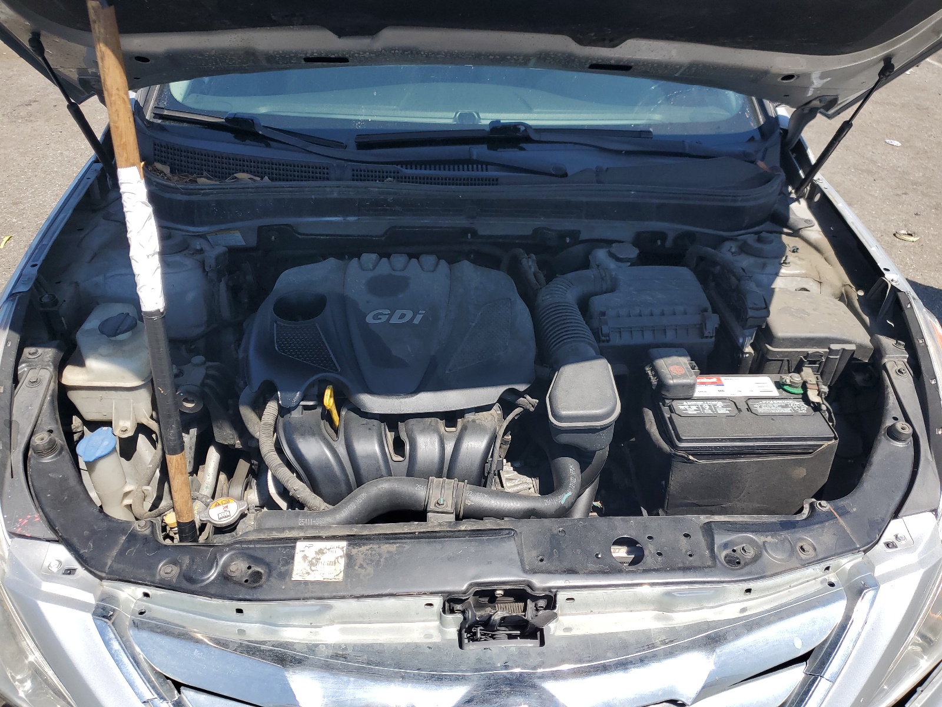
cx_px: 471
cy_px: 354
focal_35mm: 26
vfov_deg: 53.1
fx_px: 708
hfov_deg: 67.3
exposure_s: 1/2000
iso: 50
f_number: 1.5
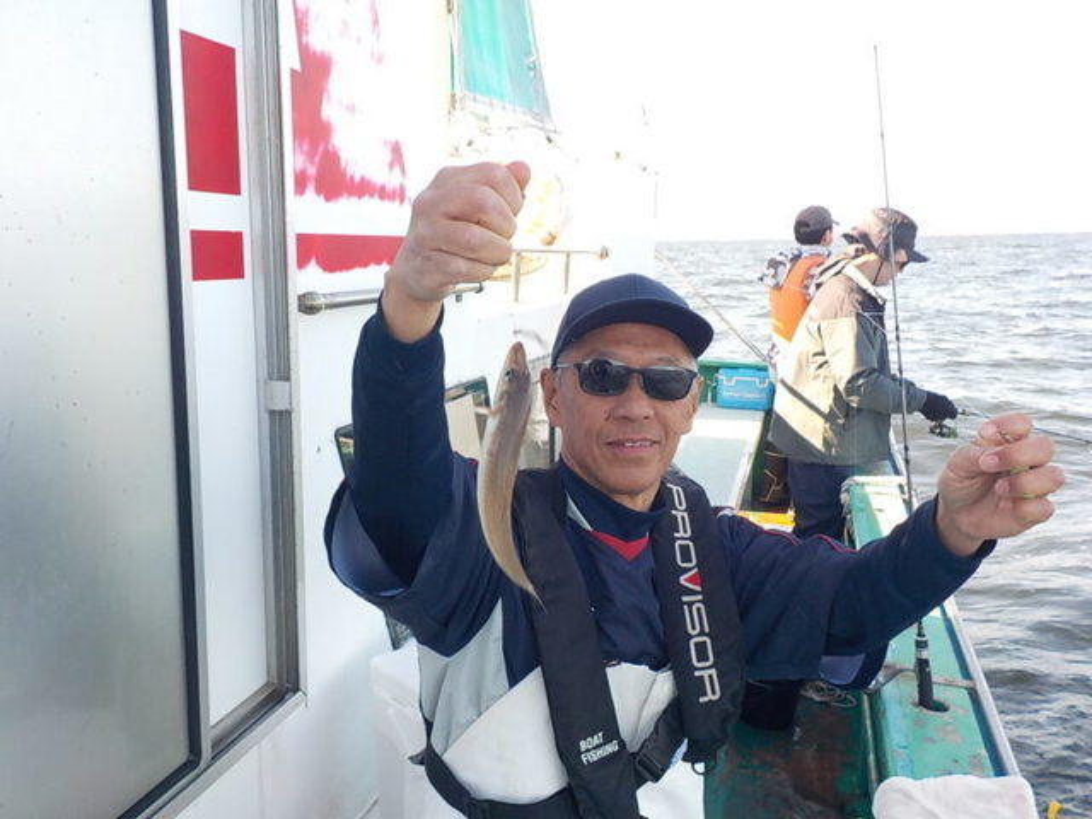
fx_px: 946
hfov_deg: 60.0
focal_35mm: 30
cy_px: 410
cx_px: 546
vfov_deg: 46.8
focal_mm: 4.1
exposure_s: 1/200
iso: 125
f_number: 3.3
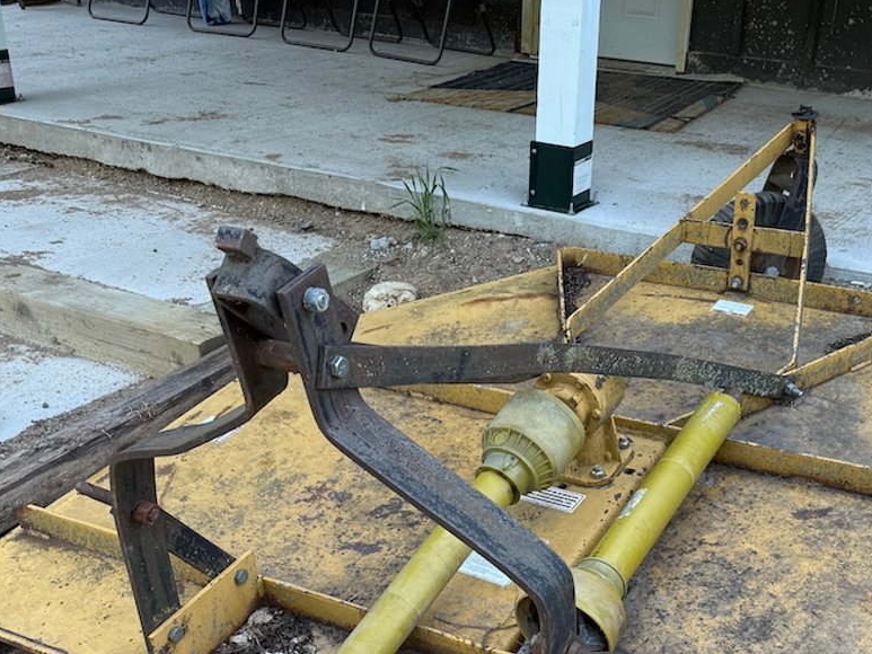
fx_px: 1184
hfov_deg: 40.1
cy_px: 527
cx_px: 551
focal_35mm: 47
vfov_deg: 30.1
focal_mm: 6.76
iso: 50
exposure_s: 1/144
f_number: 1.78
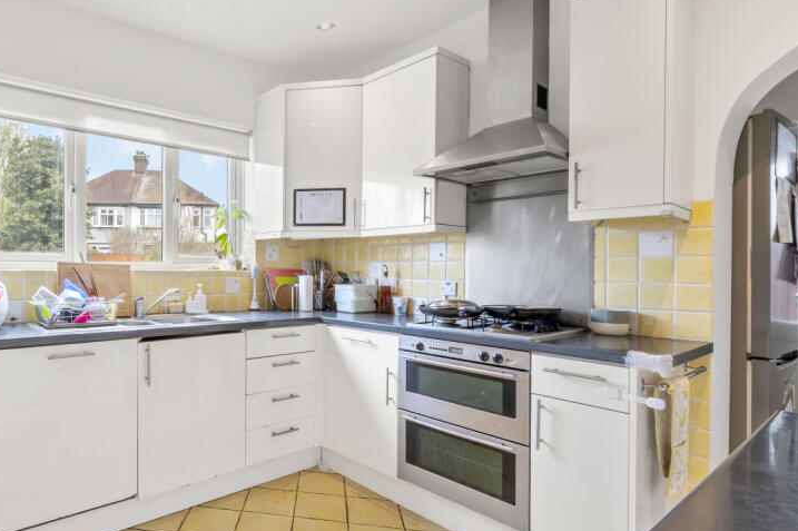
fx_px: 443
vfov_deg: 61.8
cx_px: 235
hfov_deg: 79.7
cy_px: 283
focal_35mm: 20
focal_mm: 14
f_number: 16
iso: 200
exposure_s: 1/1.67
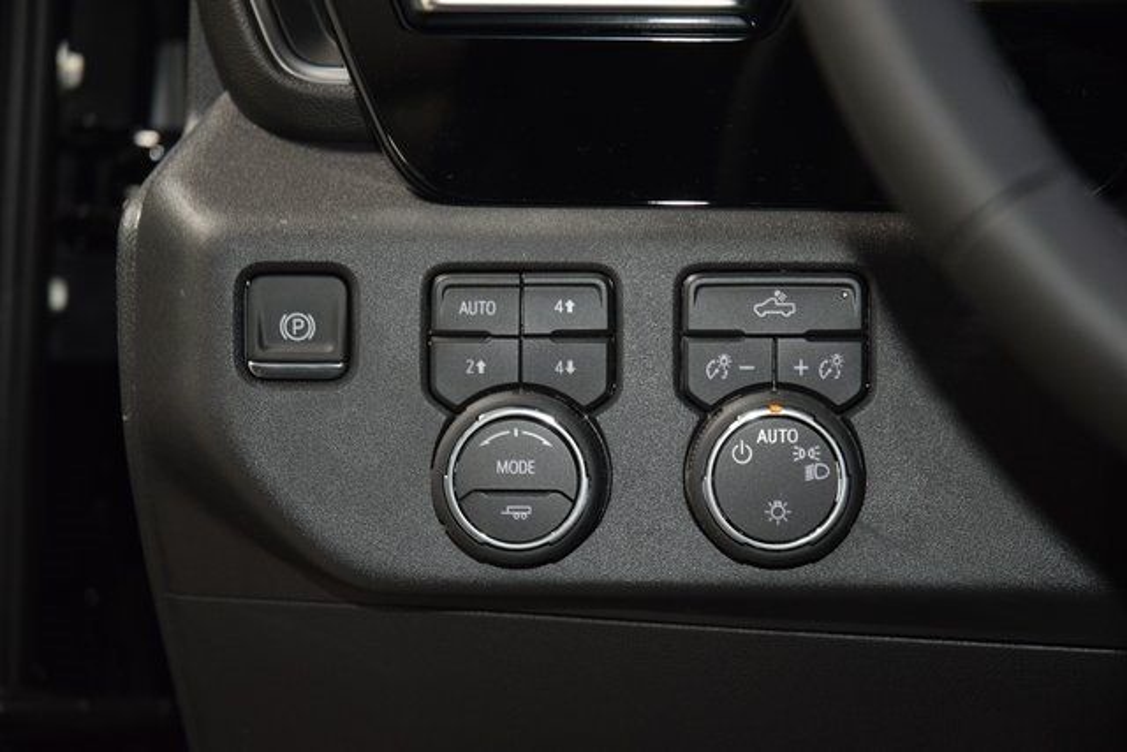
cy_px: 376
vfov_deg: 13.0
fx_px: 3288
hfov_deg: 19.5
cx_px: 564
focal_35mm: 105
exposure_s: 1/40
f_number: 4.5
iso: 1600
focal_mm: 70
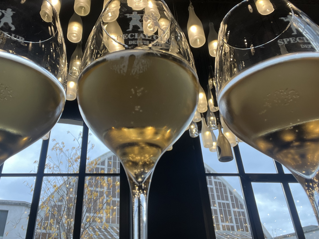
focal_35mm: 31
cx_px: 135
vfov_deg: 45.4
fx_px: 286
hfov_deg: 58.1
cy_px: 110
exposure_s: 1/118
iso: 80
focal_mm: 2.71
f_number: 2.2
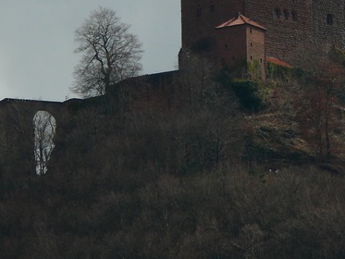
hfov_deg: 2.9
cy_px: 47
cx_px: 313
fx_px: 6909
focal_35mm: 693
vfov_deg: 2.1
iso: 100
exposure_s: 1/200
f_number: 5.6
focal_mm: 72.9
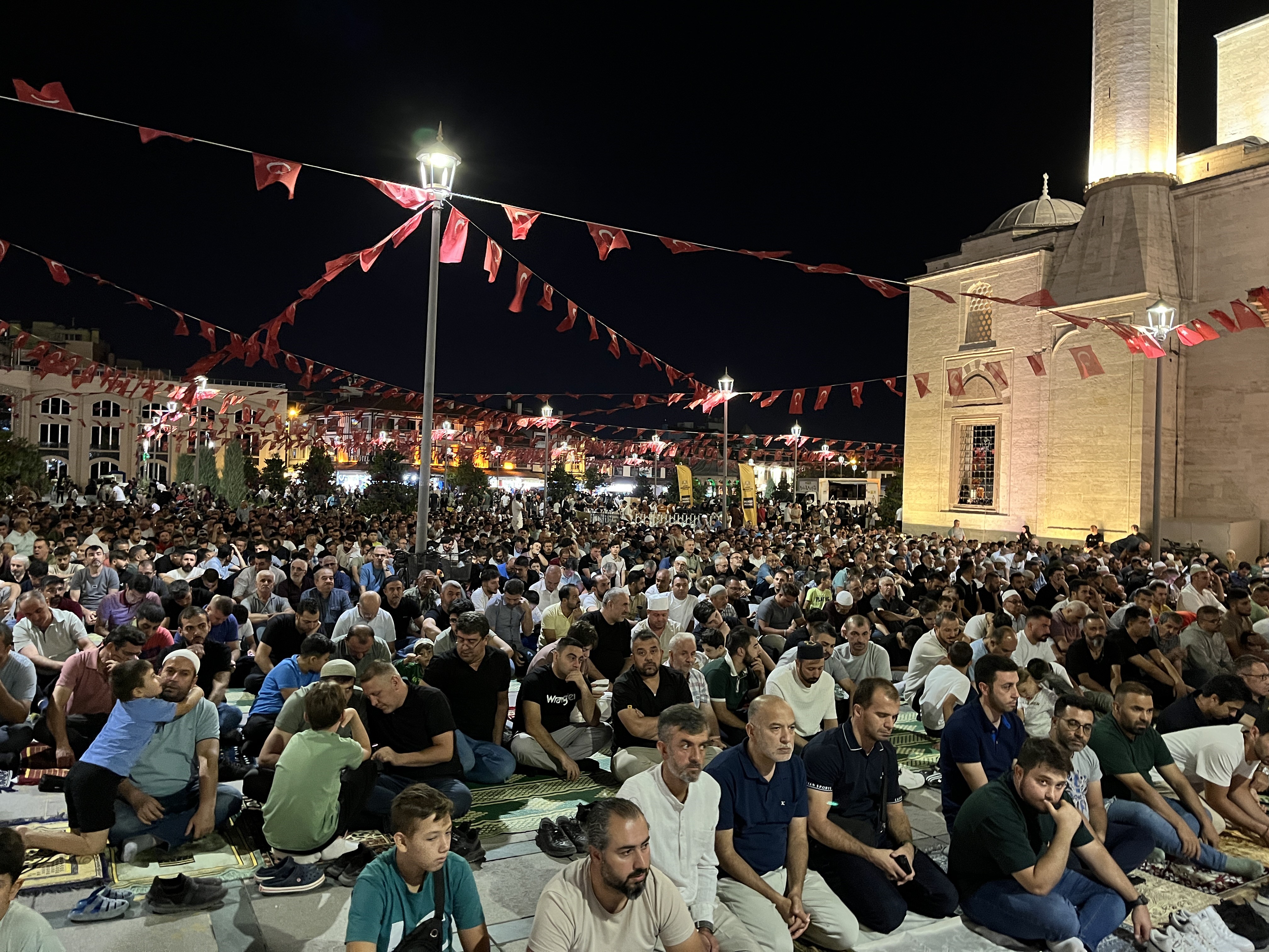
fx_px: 953
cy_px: 476
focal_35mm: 26
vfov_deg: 53.1
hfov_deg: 67.3
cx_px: 634
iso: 640
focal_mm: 5.1
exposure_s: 1/25
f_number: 1.6
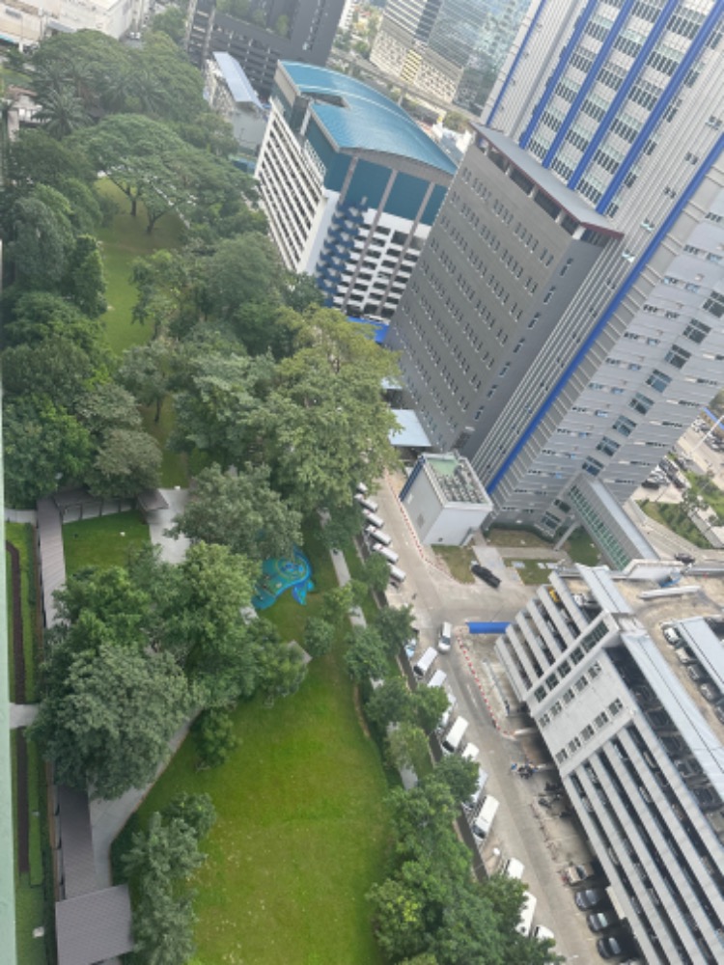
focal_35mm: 24
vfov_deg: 71.6
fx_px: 669
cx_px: 362
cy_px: 482
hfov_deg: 56.8
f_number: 1.78
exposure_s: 1/555
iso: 80
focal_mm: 6.86
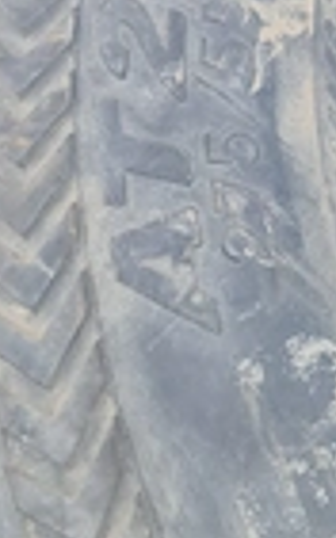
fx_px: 1100
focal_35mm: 75
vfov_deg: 25.4
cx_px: 267
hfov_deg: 17.2
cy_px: -65
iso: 50
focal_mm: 7
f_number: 1.8
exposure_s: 1/100
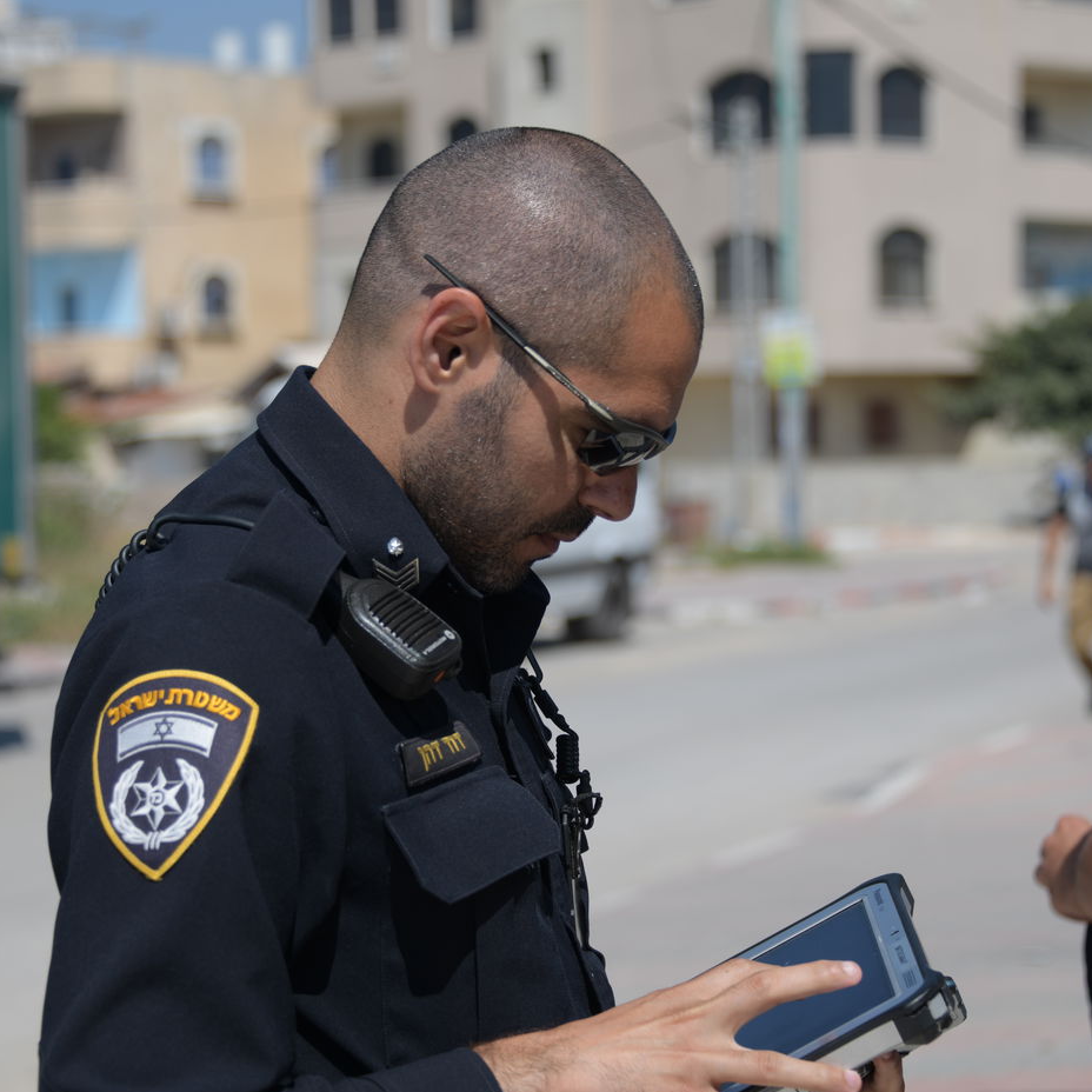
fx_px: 3569
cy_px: 548
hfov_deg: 17.4
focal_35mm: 100
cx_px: 555
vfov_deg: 17.4
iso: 64
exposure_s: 1/640
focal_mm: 78
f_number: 5
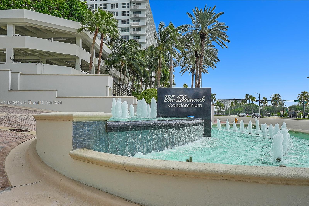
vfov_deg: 43.6
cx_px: 154
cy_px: 103
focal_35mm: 30
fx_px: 257
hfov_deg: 61.9
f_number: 7.1
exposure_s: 1/800
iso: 250
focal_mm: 20
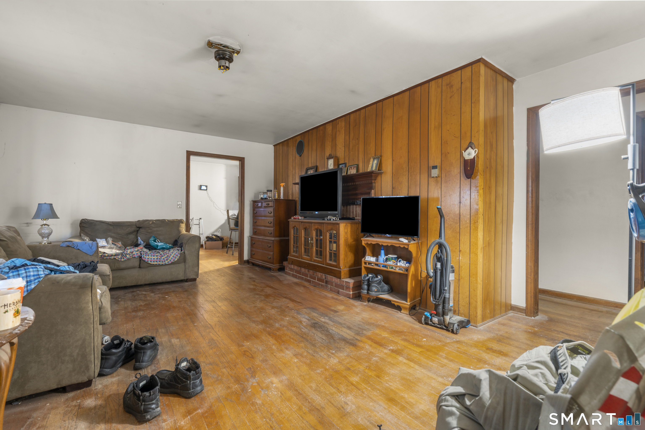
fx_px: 287
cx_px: 322
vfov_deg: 73.7
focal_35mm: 16
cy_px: 215
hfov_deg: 96.7
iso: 200
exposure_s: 20
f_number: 9
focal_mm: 16
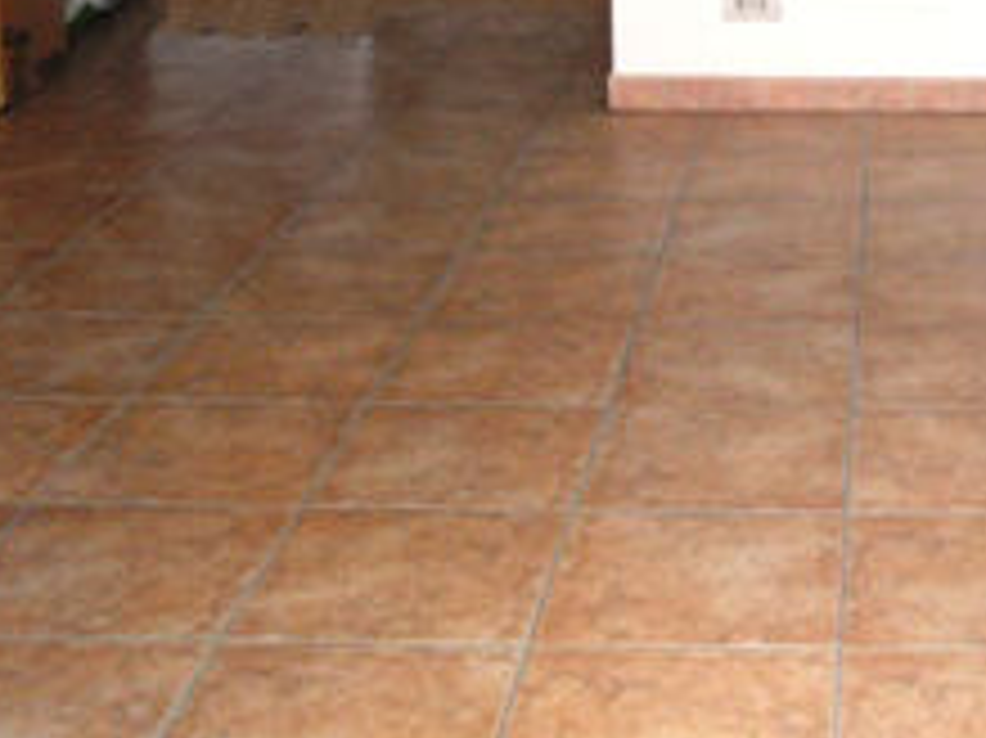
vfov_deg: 17.5
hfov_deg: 24.1
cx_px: 878
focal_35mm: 79
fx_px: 2249
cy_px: -230
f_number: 3.2
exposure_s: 1/40
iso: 80
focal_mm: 4.9
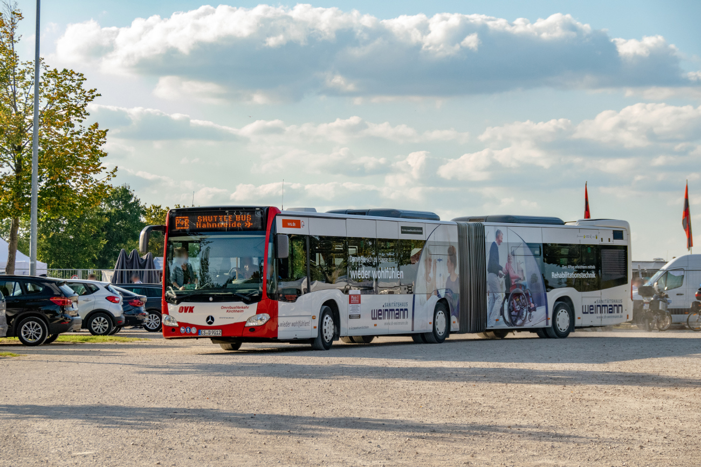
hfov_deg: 18.2
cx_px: 350
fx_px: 2191
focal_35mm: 112
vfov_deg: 12.2
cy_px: 234
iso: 800
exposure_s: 1/1250
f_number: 9
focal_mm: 75
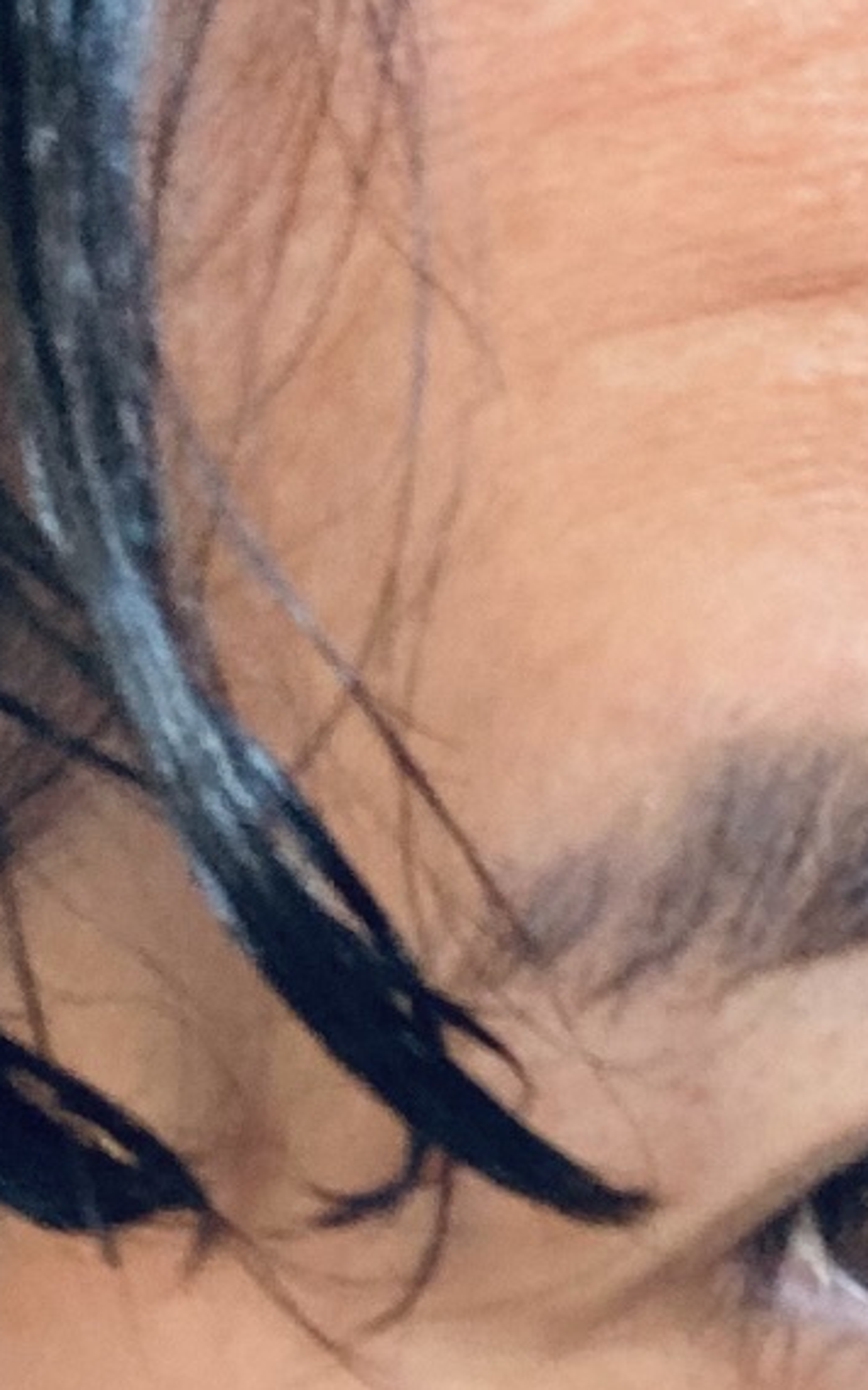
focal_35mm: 119
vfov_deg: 17.5
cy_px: 678
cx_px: 293
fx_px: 4506
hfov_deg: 11.0
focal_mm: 2.87
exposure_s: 1/60
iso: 125
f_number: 2.2
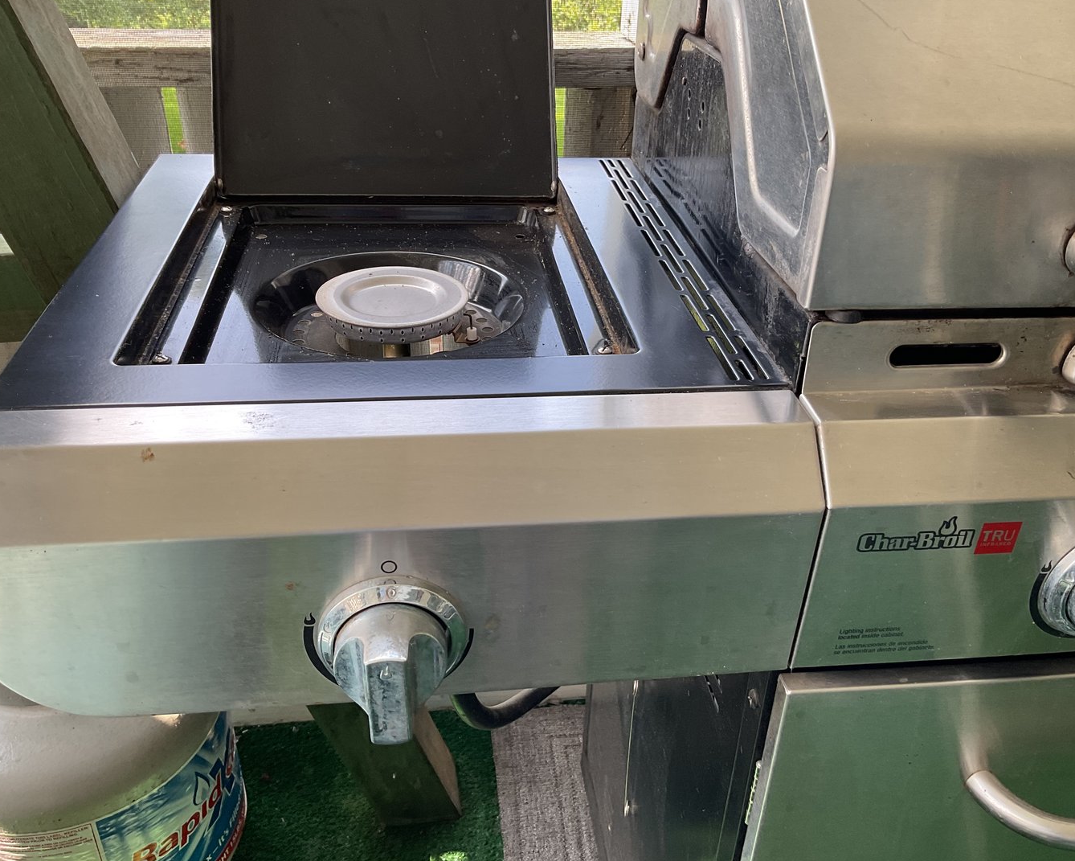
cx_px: 559
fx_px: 1018
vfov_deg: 45.8
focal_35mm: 32
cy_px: 438
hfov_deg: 55.6
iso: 50
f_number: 1.8
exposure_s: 1/120
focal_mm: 3
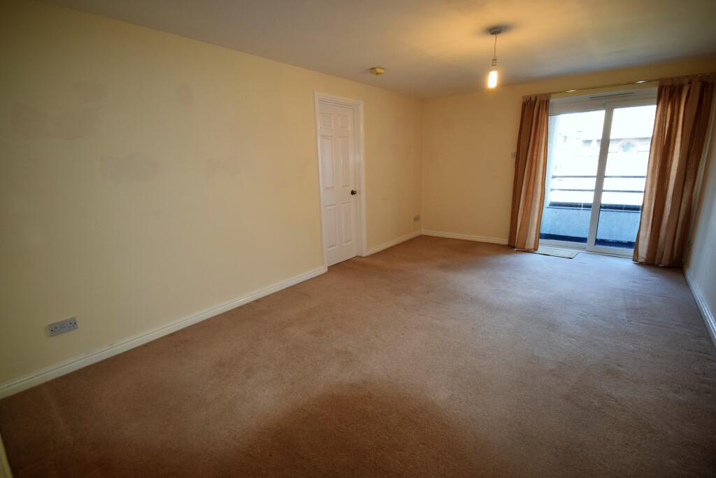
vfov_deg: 77.3
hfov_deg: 100.4
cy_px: 239
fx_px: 298
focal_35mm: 15
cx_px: 358
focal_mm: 10
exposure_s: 1/100
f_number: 5
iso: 800
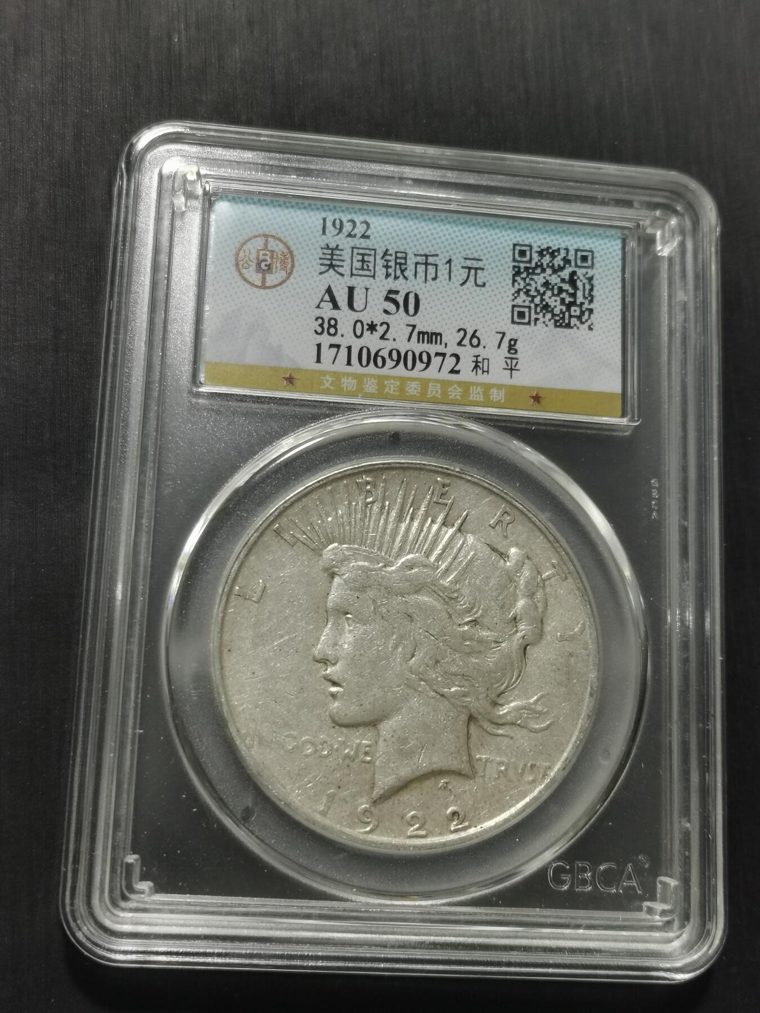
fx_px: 1551
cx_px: 380
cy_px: 506
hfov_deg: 27.5
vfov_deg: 36.2
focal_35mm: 53
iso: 64
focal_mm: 5.58
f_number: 1.8
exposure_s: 1/100
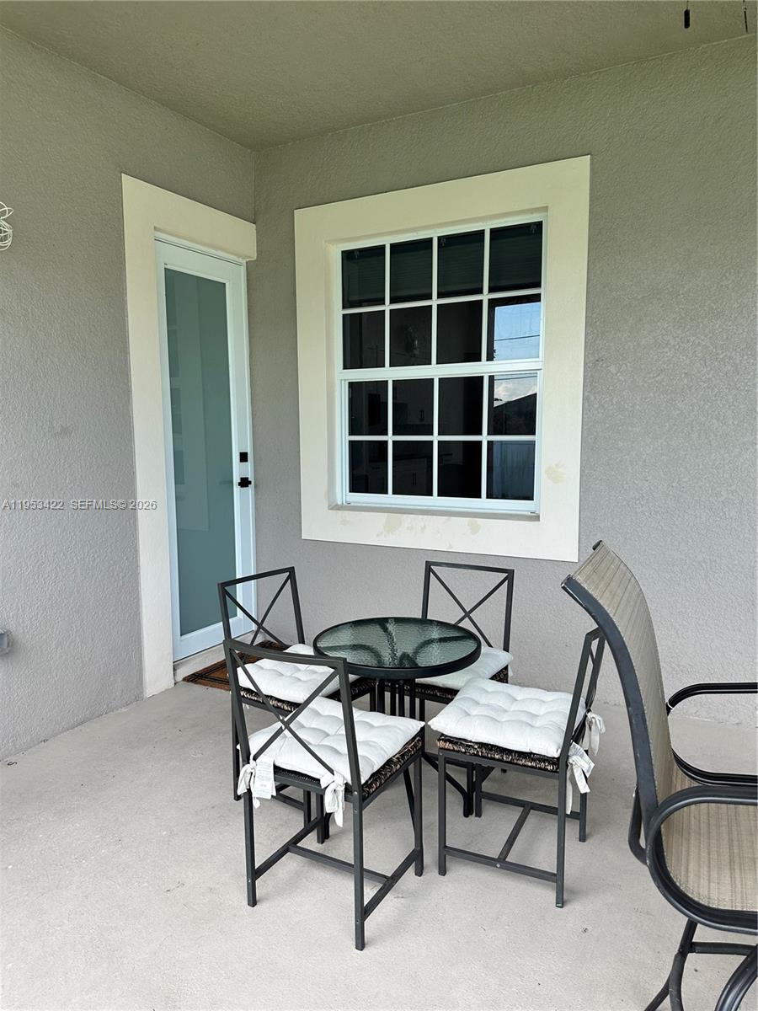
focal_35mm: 24
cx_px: 379
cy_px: 506
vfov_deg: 71.6
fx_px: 701
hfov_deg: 56.8
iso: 80
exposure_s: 1/339
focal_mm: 6.86
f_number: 1.78
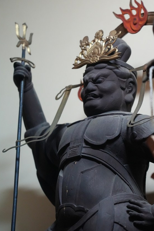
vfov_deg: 15.9
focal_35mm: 129
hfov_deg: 10.6
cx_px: 87
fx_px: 828
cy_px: 102
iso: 10000
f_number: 4
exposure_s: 1/160
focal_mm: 105
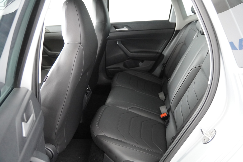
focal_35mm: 30
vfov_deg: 43.6
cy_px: 81
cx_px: 122
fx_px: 203
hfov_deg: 61.9
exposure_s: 1/160
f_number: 2.8
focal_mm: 20
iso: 3200
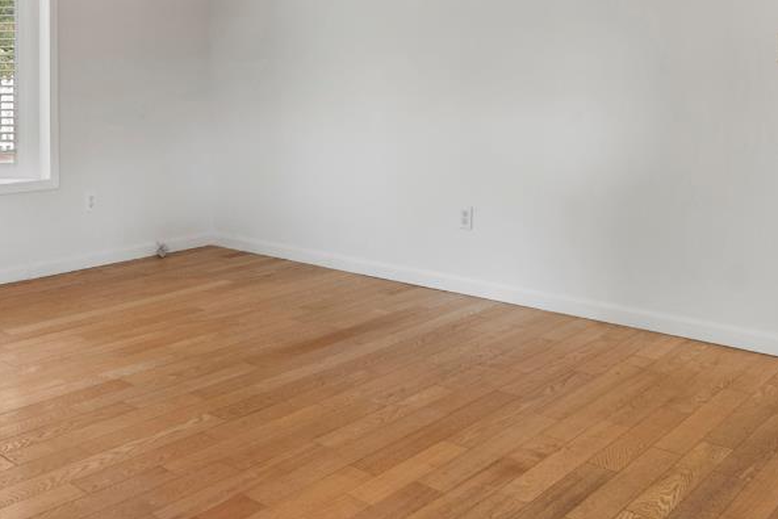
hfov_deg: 48.0
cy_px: 22
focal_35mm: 38
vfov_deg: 32.7
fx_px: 821
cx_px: 163
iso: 250
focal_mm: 10
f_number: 8
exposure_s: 1/4
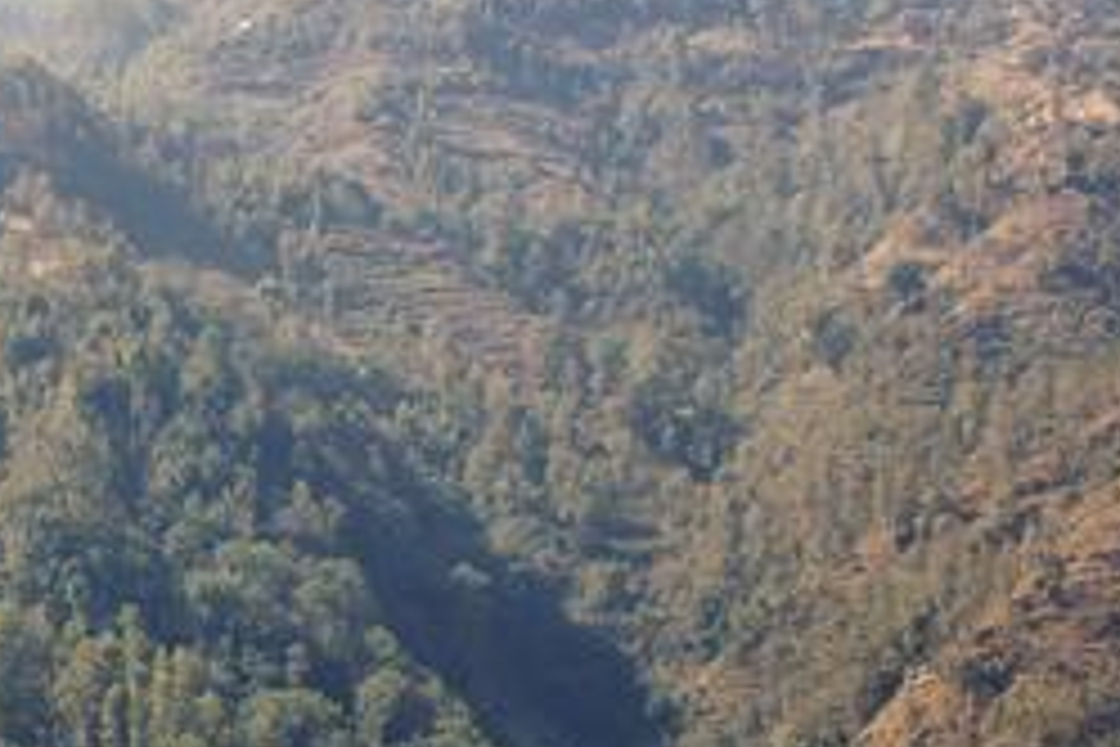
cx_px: -211
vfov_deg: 10.2
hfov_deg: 14.7
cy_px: 454
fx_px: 4200
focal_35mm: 135
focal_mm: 28
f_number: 5.6
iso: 100
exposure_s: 1/250
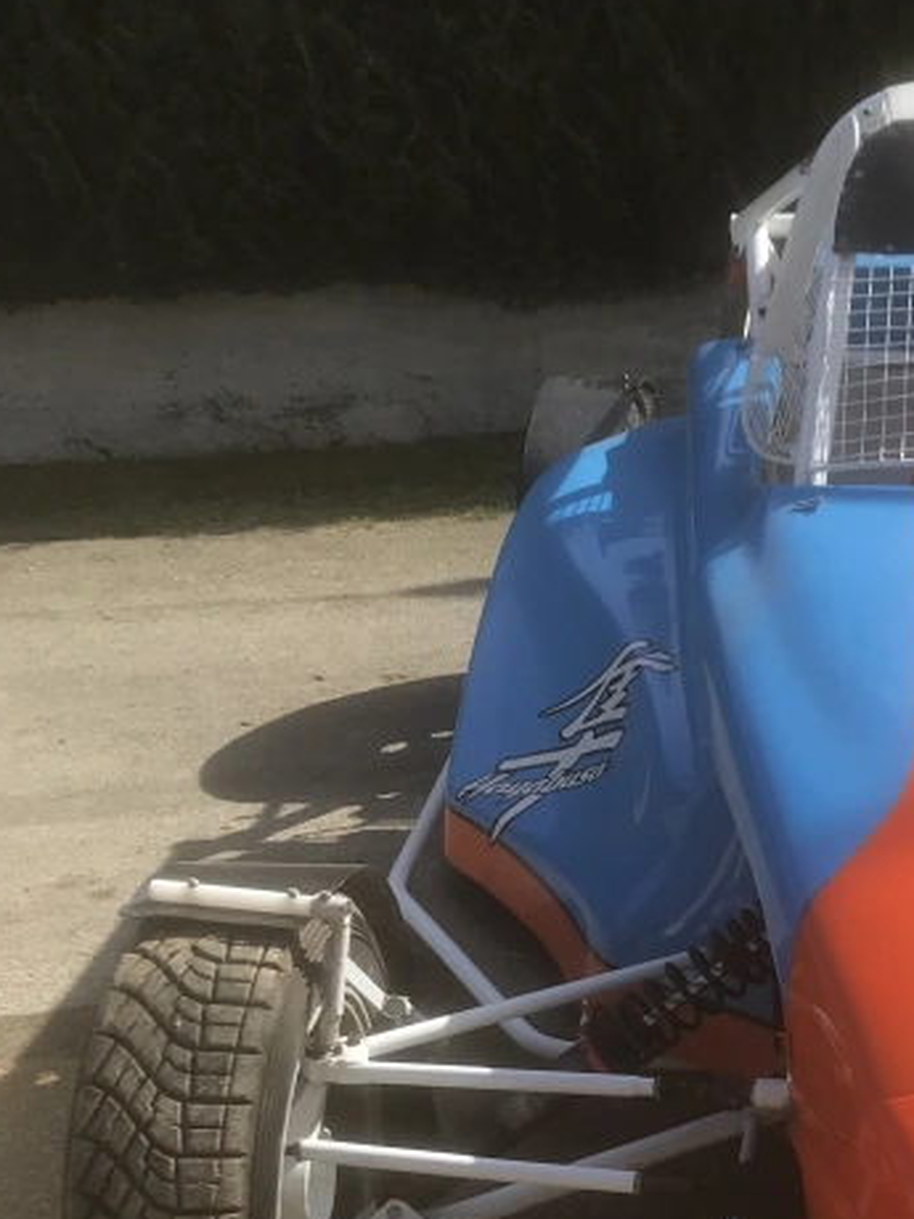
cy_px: 955
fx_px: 2288
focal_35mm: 65
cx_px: 983
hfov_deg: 21.5
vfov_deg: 29.2
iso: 20
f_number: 1.8
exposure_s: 1/1350
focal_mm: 3.99
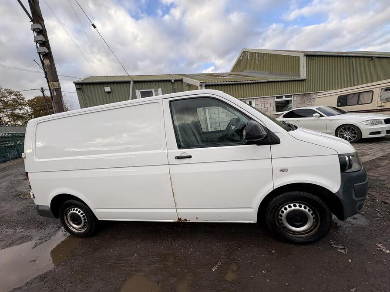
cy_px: 146
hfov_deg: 102.1
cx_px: 195
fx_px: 158
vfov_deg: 85.7
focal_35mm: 14
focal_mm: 2.22
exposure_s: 1/381
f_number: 2.2
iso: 40
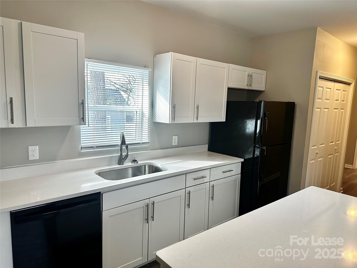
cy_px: 134
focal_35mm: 24
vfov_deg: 56.8
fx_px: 248
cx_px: 178
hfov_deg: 71.6
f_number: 1.78
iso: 125
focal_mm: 6.86
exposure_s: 1/120
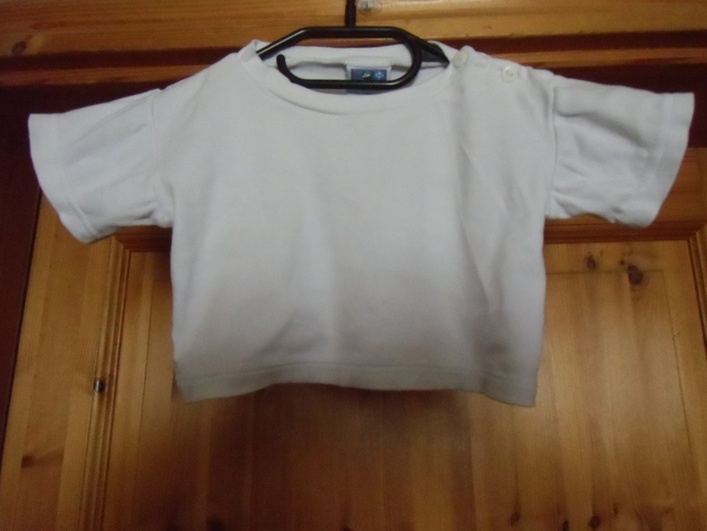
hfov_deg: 71.6
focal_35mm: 24
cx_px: 354
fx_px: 490
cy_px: 266
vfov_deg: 56.8
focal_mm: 4.24
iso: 800
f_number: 3
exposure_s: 1/30
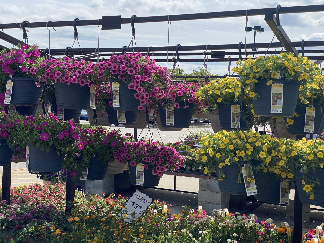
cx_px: 161
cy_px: 119
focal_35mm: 53
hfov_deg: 36.2
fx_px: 496
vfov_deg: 27.5
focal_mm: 6
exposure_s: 1/2817
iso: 20
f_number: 2
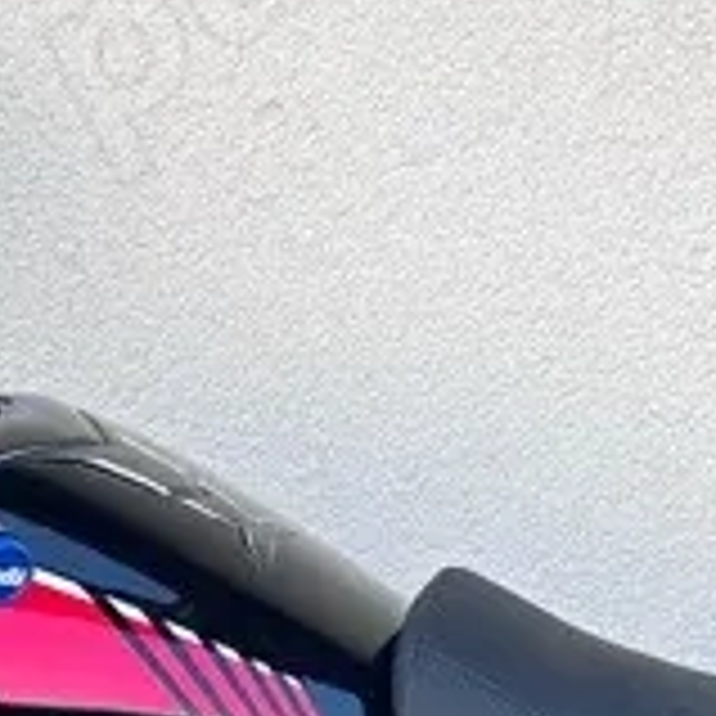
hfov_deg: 12.8
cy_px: 973
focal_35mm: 133
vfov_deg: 12.6
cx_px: 824
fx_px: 3112
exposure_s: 1/146
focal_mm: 6.86
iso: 64
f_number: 1.78
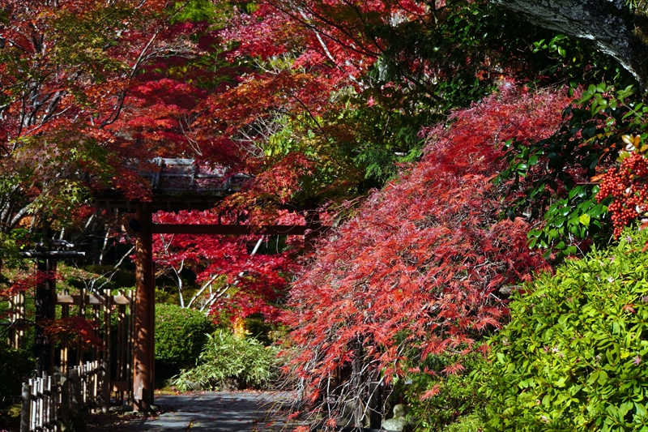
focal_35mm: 82
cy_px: 216
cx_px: 324
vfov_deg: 16.6
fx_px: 1477
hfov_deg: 24.8
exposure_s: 1/400
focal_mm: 54.7
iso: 100
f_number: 5.6
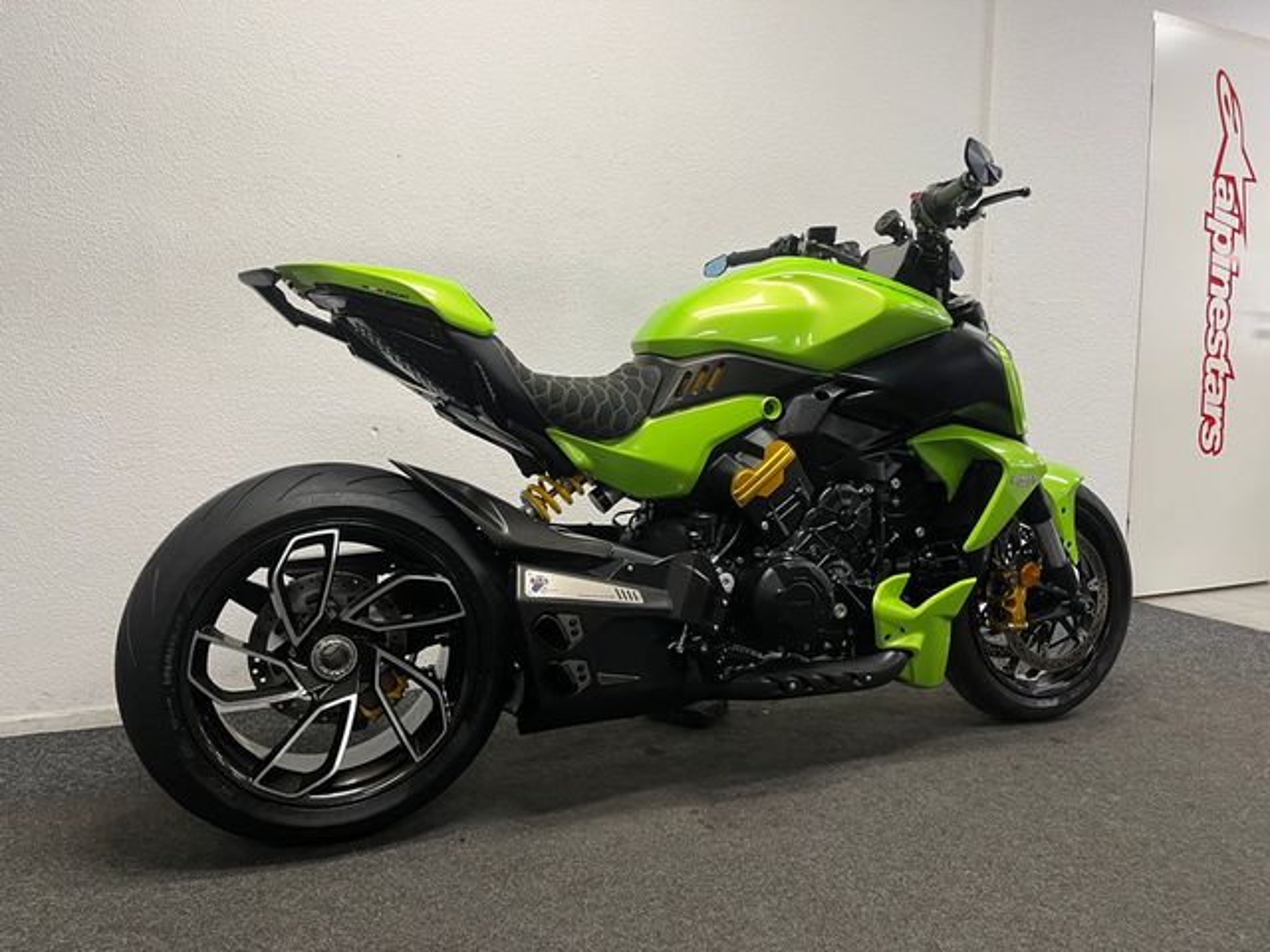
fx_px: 954
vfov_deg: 53.1
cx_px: 635
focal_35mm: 26
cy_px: 476
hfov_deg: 67.3
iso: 64
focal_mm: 5.1
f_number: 1.6
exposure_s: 1/50
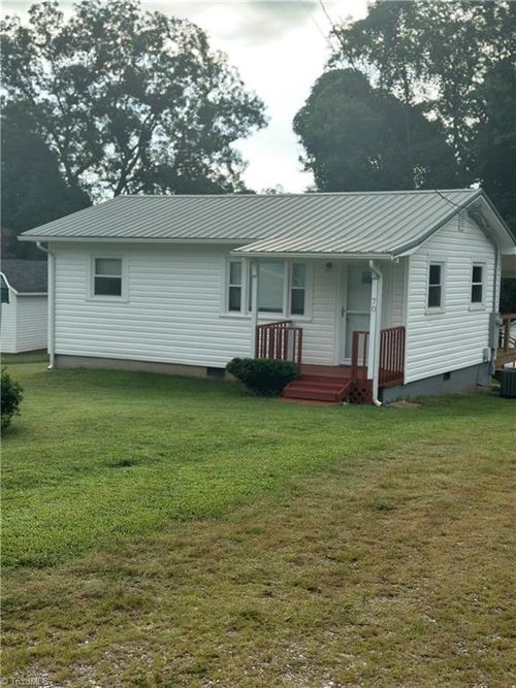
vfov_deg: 39.7
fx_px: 954
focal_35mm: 48
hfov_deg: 30.3
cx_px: 258
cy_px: 344
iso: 100
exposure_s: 1/2532
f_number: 1.78
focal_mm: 6.86
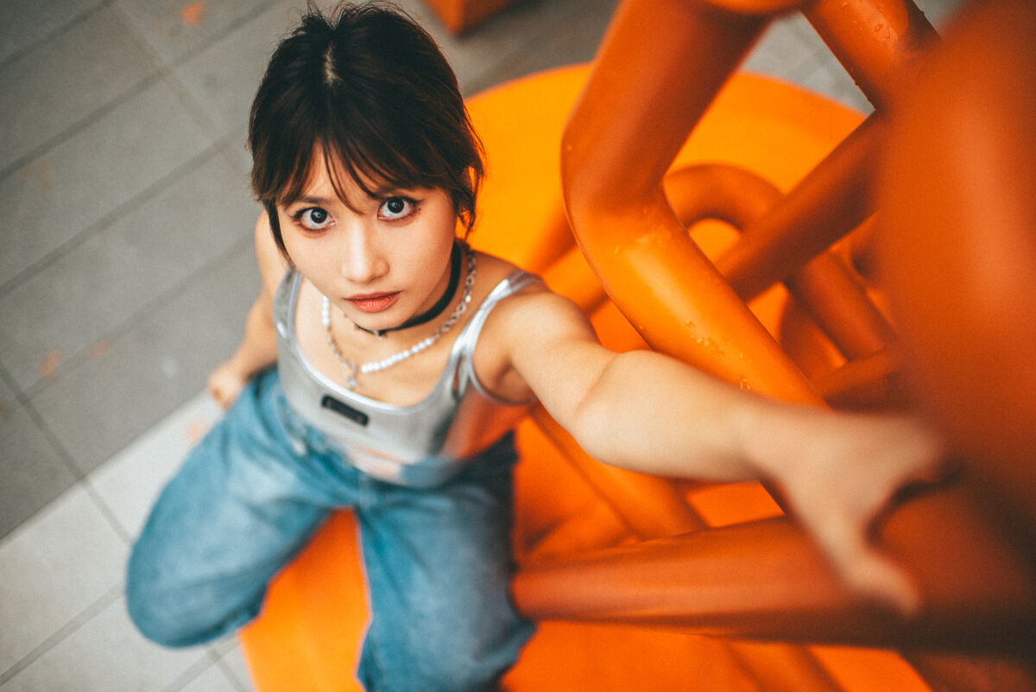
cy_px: 346
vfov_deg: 37.9
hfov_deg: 54.4
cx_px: 518
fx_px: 1008
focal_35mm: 35
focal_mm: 35
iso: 400
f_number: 1.4
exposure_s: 1/2000
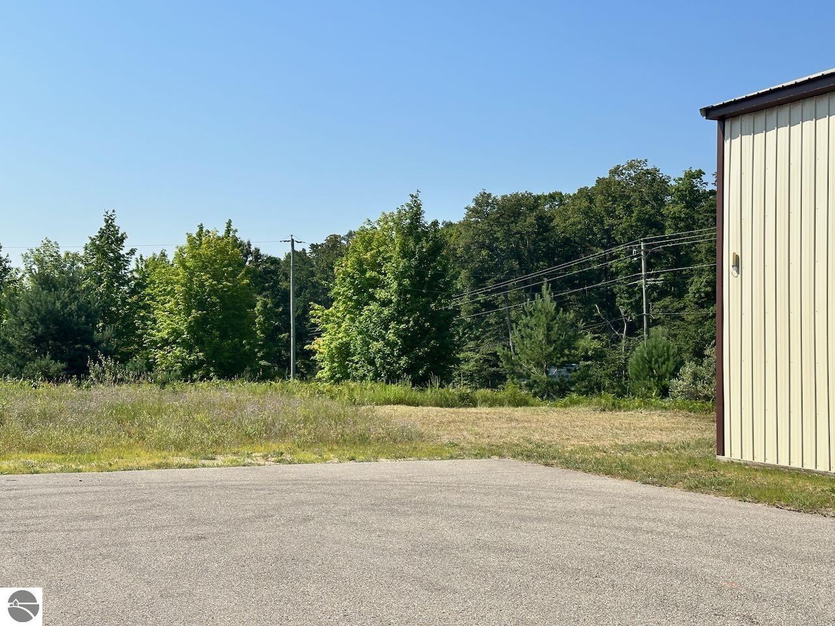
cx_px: 418
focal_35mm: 48
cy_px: 313
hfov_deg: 39.7
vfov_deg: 30.3
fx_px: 1158
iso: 64
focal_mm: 6.86
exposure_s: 1/5263
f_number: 1.78
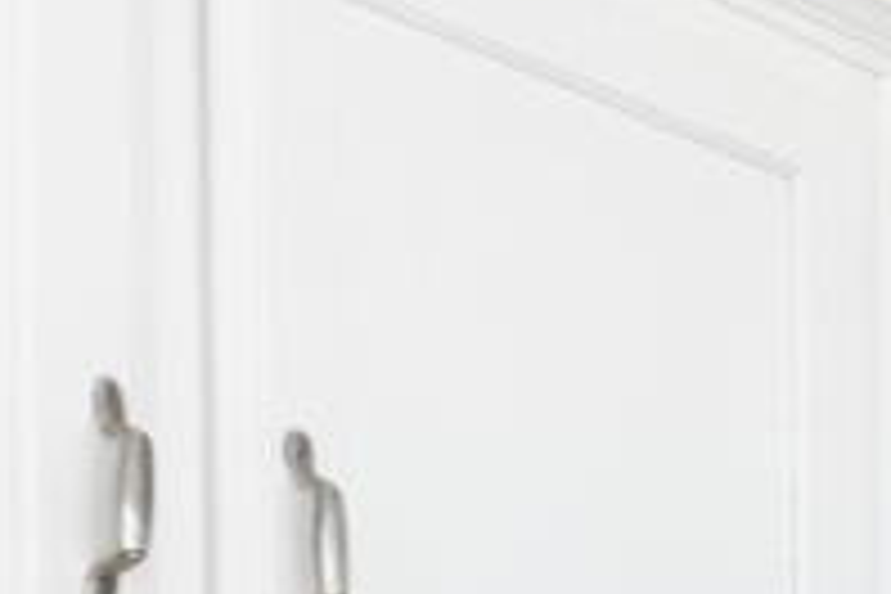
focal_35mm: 106
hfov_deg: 9.4
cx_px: 3168
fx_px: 2623
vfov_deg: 11.3
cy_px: 1312
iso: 100
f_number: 8
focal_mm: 14
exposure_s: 1/10
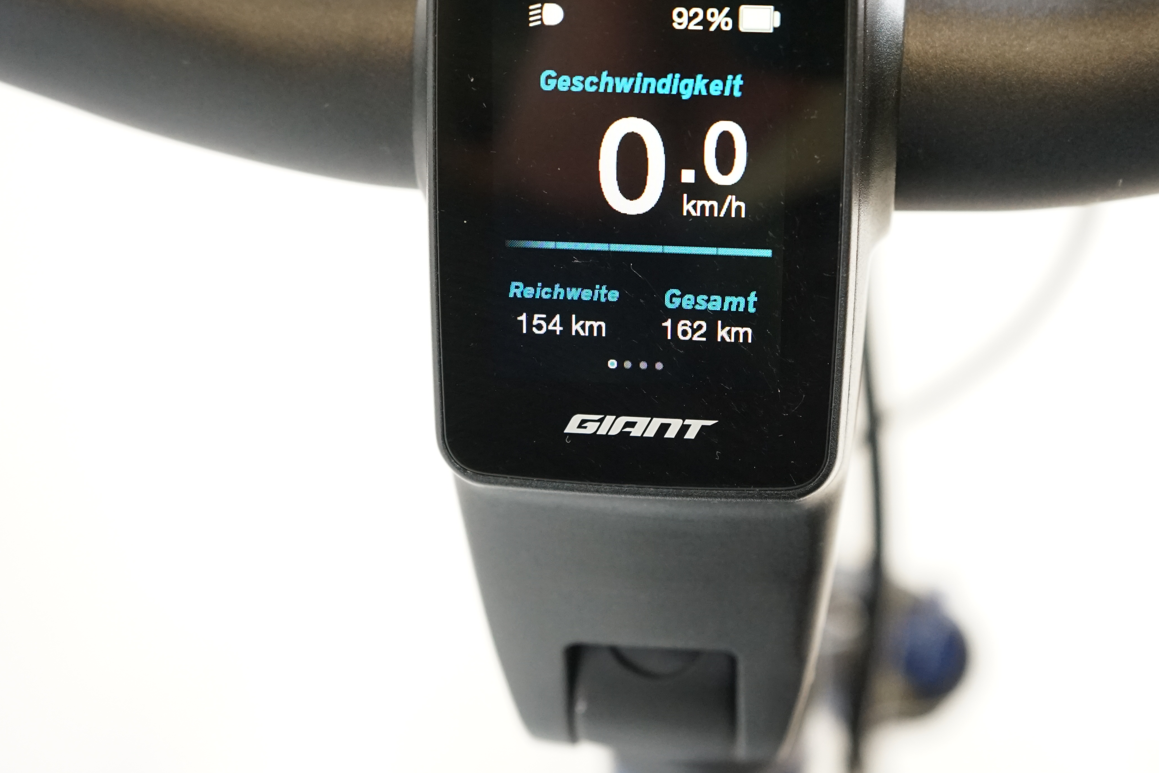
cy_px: 254
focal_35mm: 55
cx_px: 651
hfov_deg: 36.2
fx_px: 1771
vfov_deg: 24.5
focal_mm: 38
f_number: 4.5
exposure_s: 1/200
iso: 2500
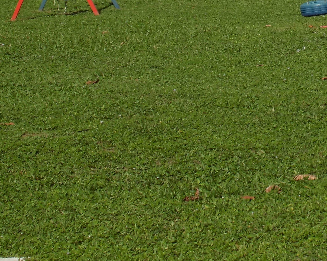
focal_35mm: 127
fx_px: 1229
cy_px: -45
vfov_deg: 11.9
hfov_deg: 15.0
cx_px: 307
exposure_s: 1/1500
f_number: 3.9
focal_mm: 9.3
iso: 80
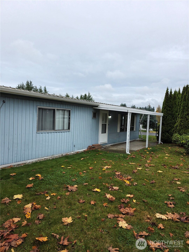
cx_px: 94
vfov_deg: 73.9
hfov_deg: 58.9
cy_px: 126
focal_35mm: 23
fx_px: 167
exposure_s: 1/370
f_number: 1.7
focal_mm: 6.3
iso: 25
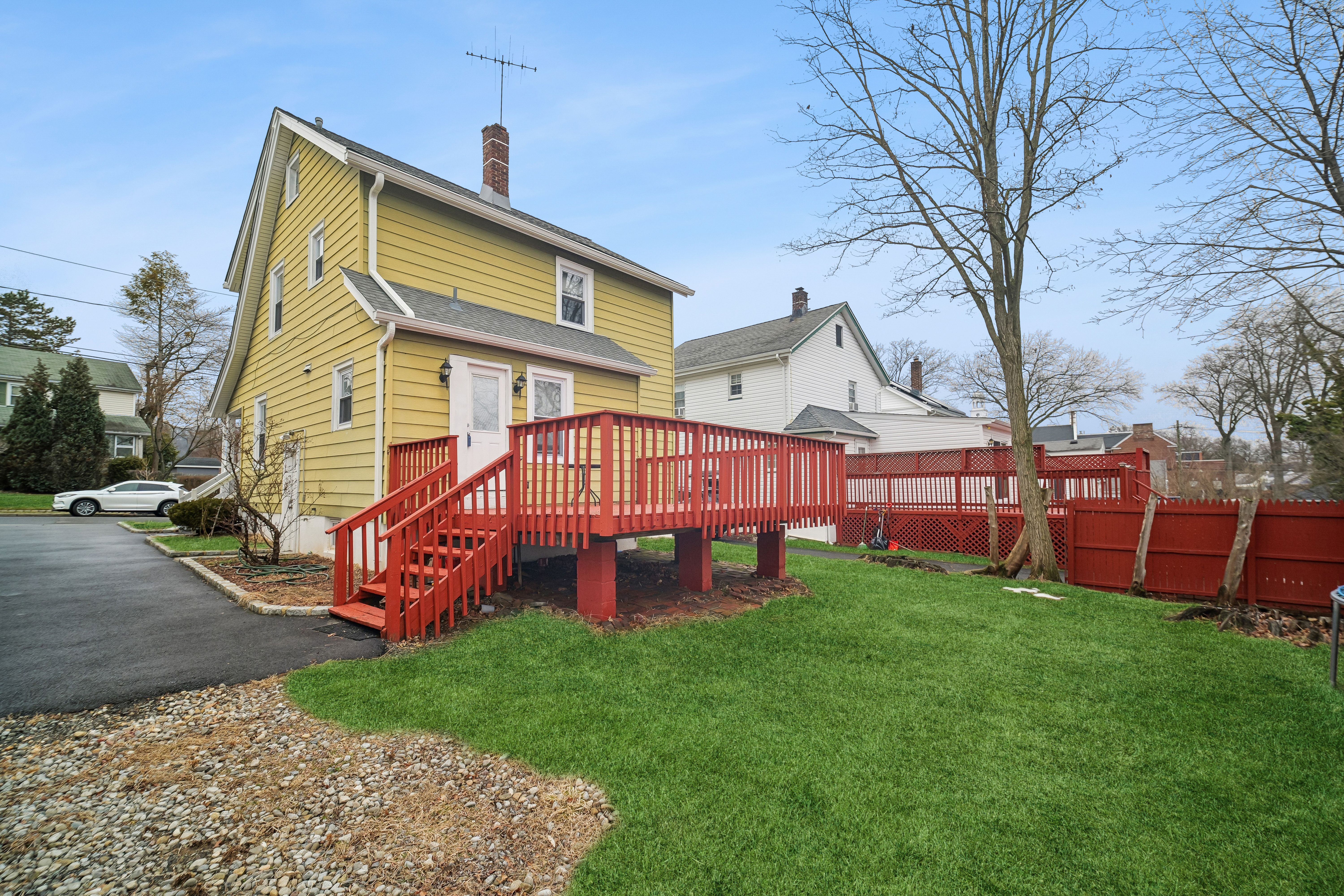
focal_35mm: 24
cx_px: 672
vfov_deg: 53.1
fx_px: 896
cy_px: 448
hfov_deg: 73.7
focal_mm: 24
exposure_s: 1/320
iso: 640
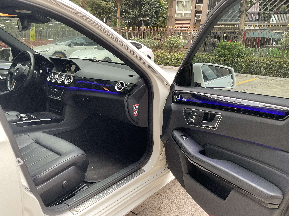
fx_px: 242
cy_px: 108
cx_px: 144
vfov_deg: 48.2
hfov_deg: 61.7
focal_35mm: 29
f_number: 1.8
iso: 64
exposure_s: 1/92
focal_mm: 3
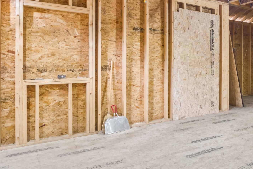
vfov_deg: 40.9
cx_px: 249
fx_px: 225
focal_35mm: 32
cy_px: 64
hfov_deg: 48.9
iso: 500
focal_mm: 10.1
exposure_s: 1/2
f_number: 8
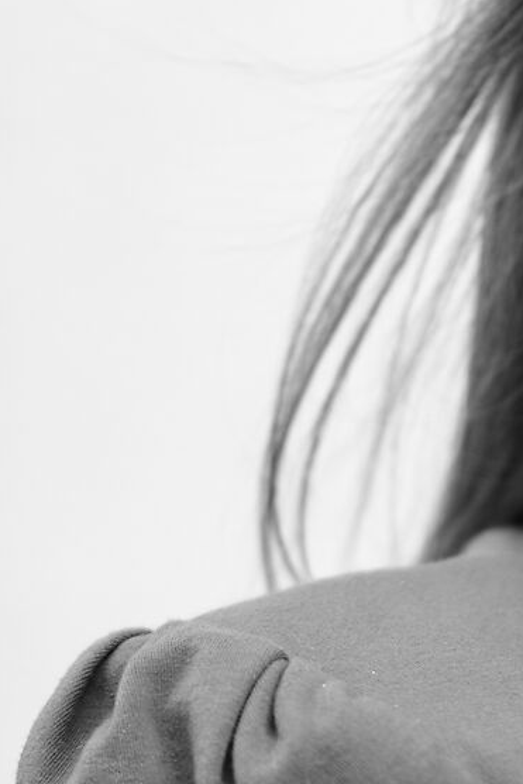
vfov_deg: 4.5
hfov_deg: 3.0
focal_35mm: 453
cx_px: 1112
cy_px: 592
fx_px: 9865
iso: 200
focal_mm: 105
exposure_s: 1/160
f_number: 1.8
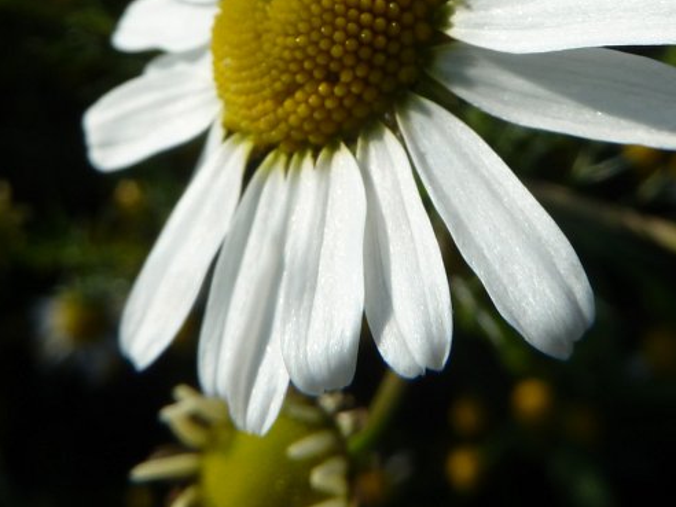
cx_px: 346
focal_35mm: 52
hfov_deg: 36.8
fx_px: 1015
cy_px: -10
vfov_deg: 26.4
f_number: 5.6
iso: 80
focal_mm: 4.1
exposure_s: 1/400
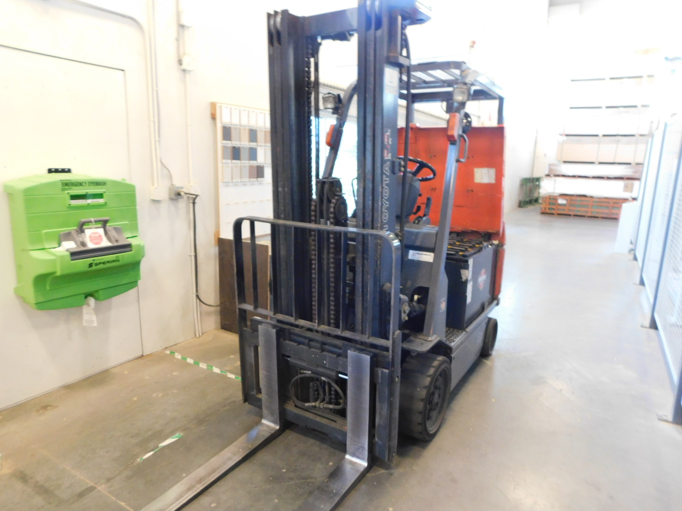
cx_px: 341
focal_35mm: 23
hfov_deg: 73.9
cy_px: 256
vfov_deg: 58.9
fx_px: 453
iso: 400
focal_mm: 4
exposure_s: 1/15
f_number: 3
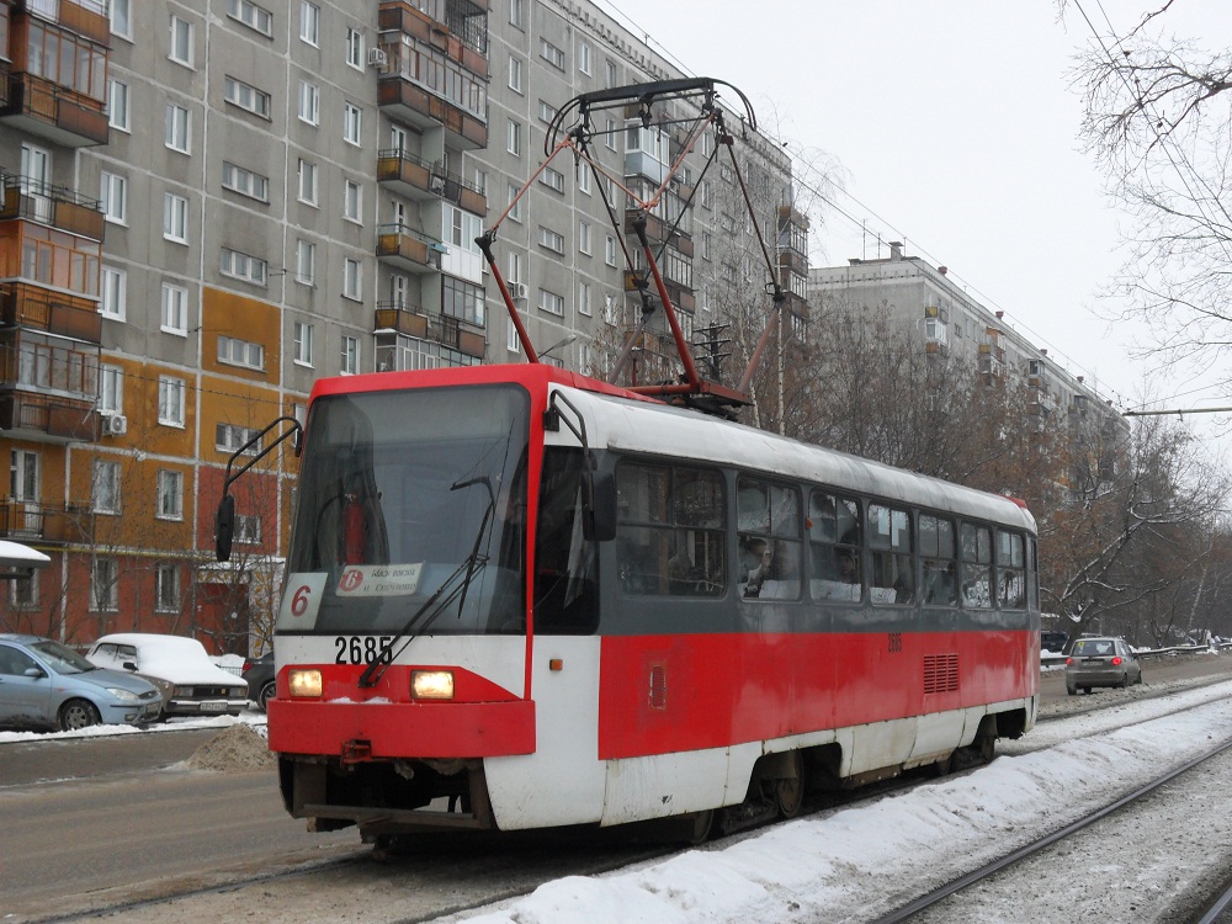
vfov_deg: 26.6
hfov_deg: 34.9
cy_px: 462
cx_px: 616
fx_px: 1957
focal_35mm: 55
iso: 80
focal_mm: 9.9
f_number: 3.9
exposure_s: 1/90
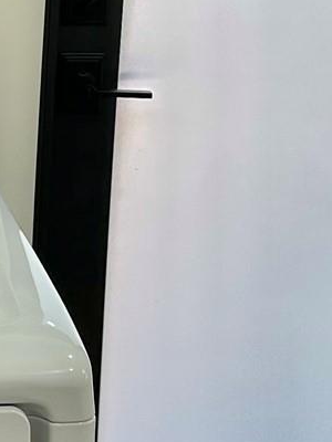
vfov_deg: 16.0
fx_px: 1573
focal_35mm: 123
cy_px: 130
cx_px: -269
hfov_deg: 11.2
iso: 64
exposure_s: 1/120
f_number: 1.78
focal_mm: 6.86
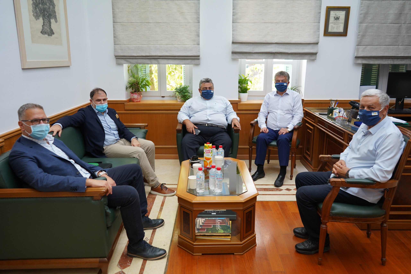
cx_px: 206
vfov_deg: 46.4
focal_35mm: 28
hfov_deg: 65.5
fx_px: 320
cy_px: 137
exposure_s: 1/160
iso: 1000
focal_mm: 28
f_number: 4
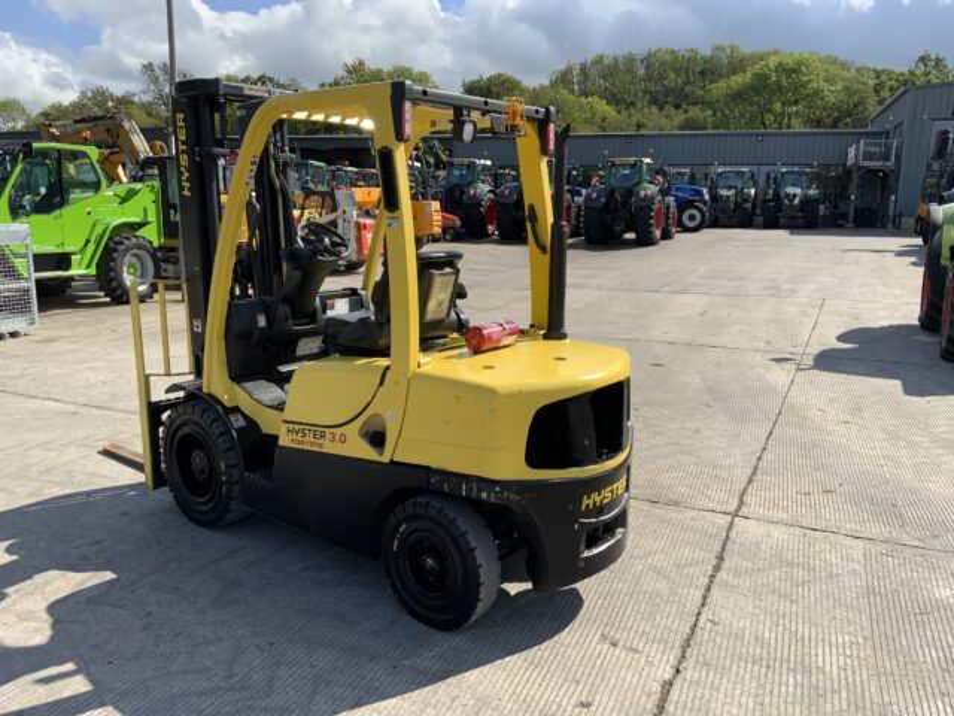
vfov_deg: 48.2
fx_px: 799
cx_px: 477
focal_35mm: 29
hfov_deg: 61.7
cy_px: 358
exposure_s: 1/1626
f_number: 1.8
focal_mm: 3
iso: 16
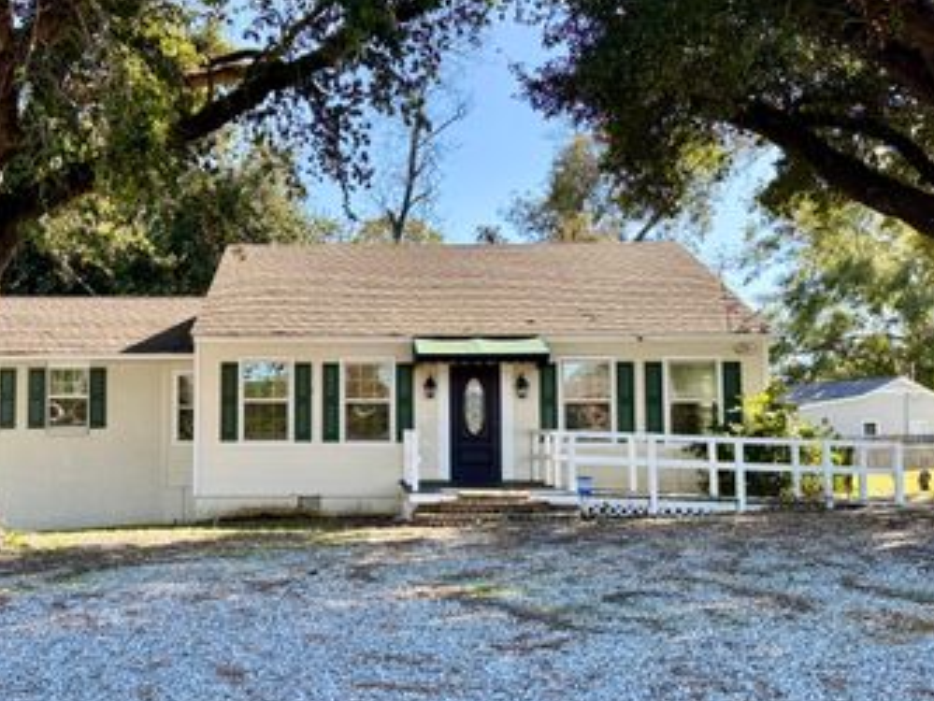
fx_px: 972
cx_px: 334
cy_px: 363
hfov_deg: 50.7
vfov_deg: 39.7
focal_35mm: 36
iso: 80
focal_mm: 6.76
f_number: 1.78
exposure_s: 1/832
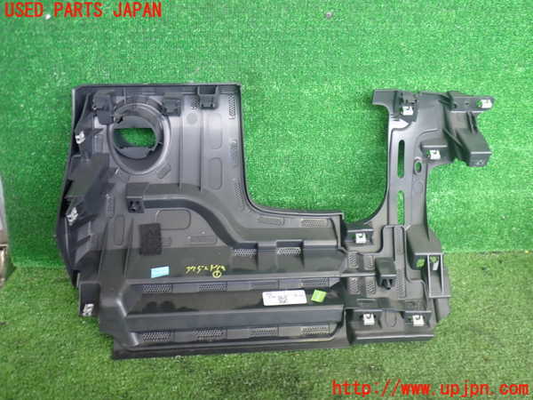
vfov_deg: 46.8
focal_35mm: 30
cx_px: 266
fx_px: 462
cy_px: 200
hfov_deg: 60.0
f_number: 2.3
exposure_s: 1/50
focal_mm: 5.4
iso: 200
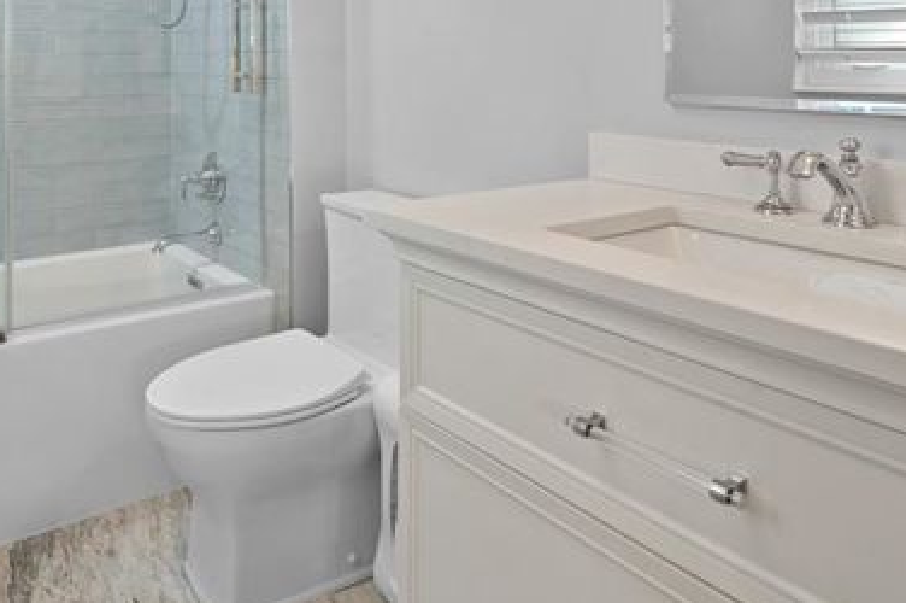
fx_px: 754
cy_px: 62
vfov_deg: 40.3
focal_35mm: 30
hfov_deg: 60.8
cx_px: 317
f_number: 9
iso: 250
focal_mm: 16
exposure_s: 1.3
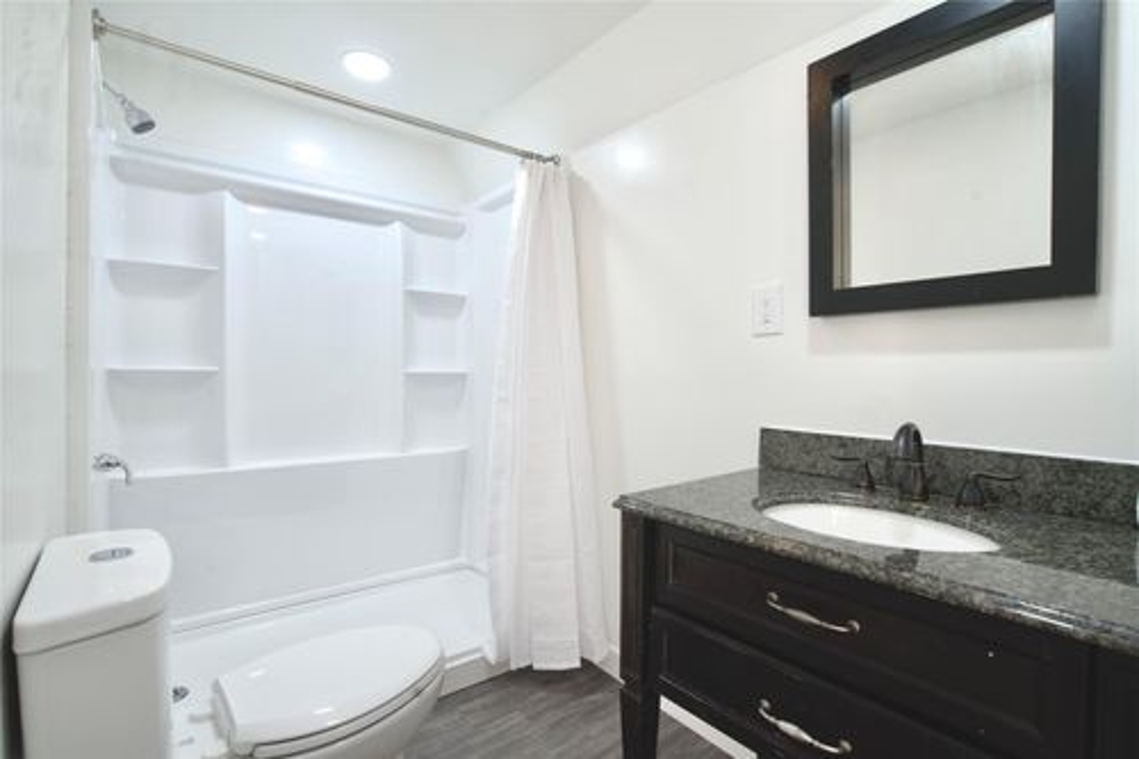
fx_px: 506
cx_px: 570
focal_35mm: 16
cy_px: 380
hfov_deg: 96.8
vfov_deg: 73.7
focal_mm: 16
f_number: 8
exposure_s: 1/10
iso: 100
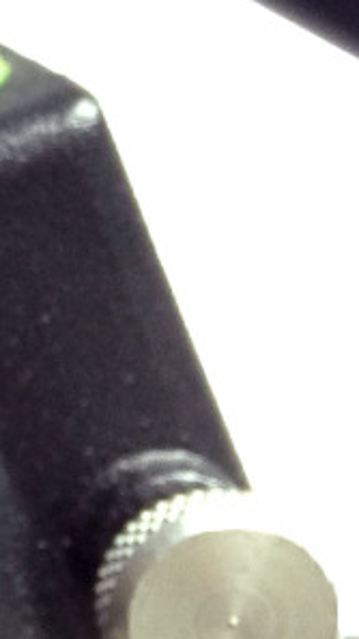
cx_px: -739
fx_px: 2624
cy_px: 148
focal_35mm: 155
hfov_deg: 7.0
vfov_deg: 13.8
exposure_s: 1/20
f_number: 2.4
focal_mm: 4.12
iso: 100
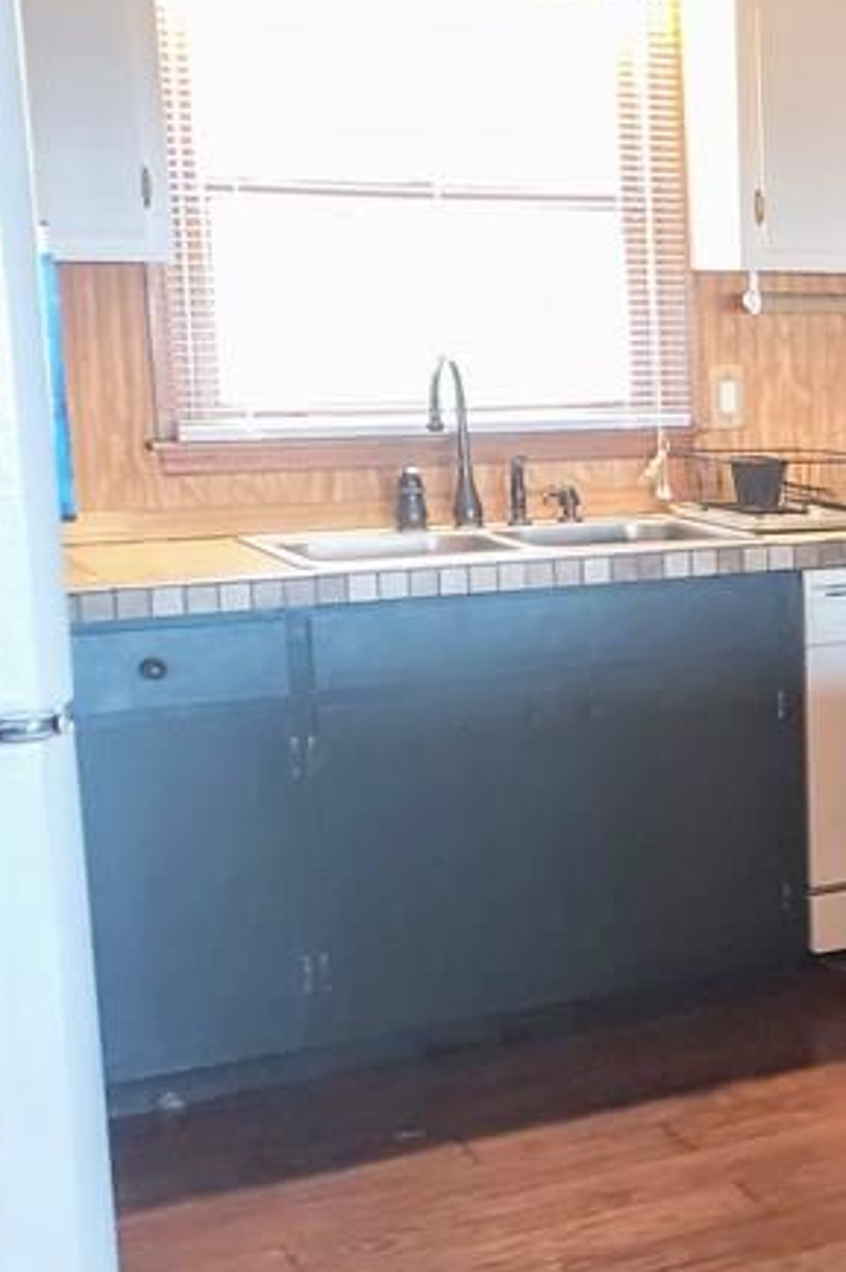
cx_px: 1366
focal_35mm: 64
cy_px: 643
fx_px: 2259
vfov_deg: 31.4
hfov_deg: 18.2
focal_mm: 4.3
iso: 320
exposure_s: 1/30
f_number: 1.5
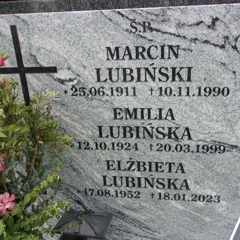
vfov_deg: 51.1
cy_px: 120
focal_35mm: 32
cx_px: 141
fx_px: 251
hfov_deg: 50.9
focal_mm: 4.9
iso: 80
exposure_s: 1/240
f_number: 3
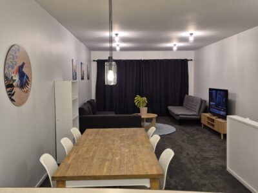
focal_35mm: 23
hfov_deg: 73.9
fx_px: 171
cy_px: 96
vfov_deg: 58.9
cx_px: 129
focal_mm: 5.4
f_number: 1.8
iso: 200
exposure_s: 1/100
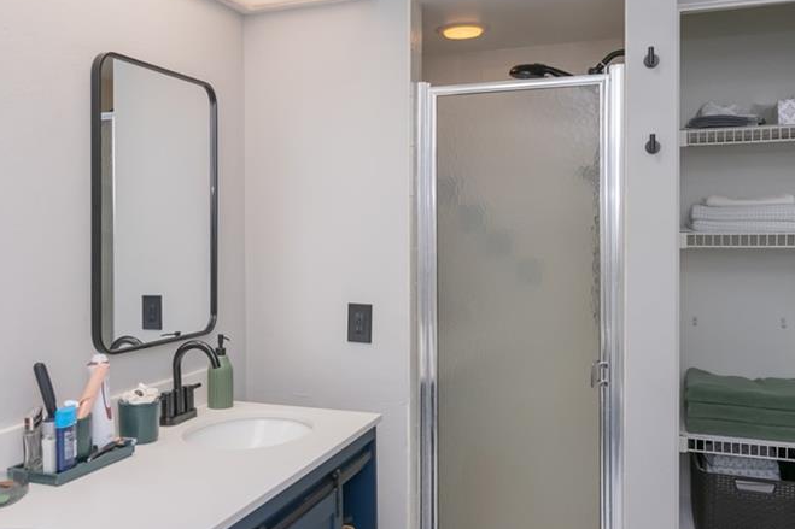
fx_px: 751
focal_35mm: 34
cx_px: 303
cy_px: 240
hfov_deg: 55.2
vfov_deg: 38.8
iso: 500
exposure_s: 1/320
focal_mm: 14
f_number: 4
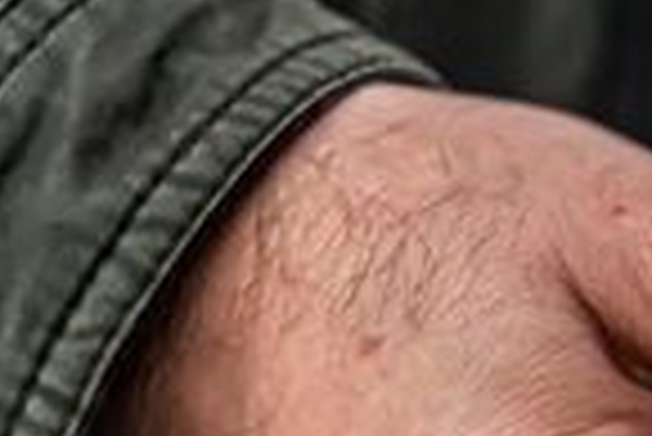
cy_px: 796
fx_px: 18455
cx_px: 1574
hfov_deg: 2.0
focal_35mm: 1018
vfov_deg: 1.4
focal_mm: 185
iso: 400
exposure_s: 1/320
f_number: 3.2
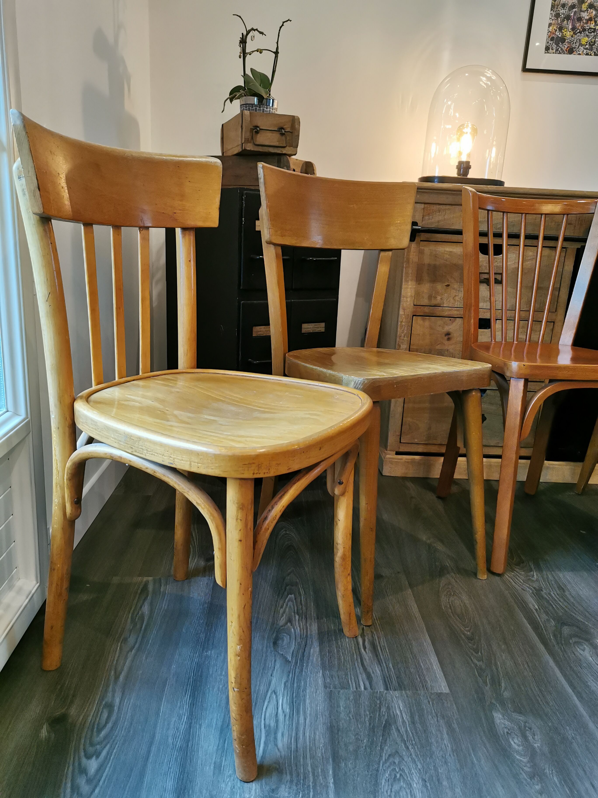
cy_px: 399
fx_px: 622
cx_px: 299
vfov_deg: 65.3
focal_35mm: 27
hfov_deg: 51.4
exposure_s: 1/100
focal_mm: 5.58
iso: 200
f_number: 1.8
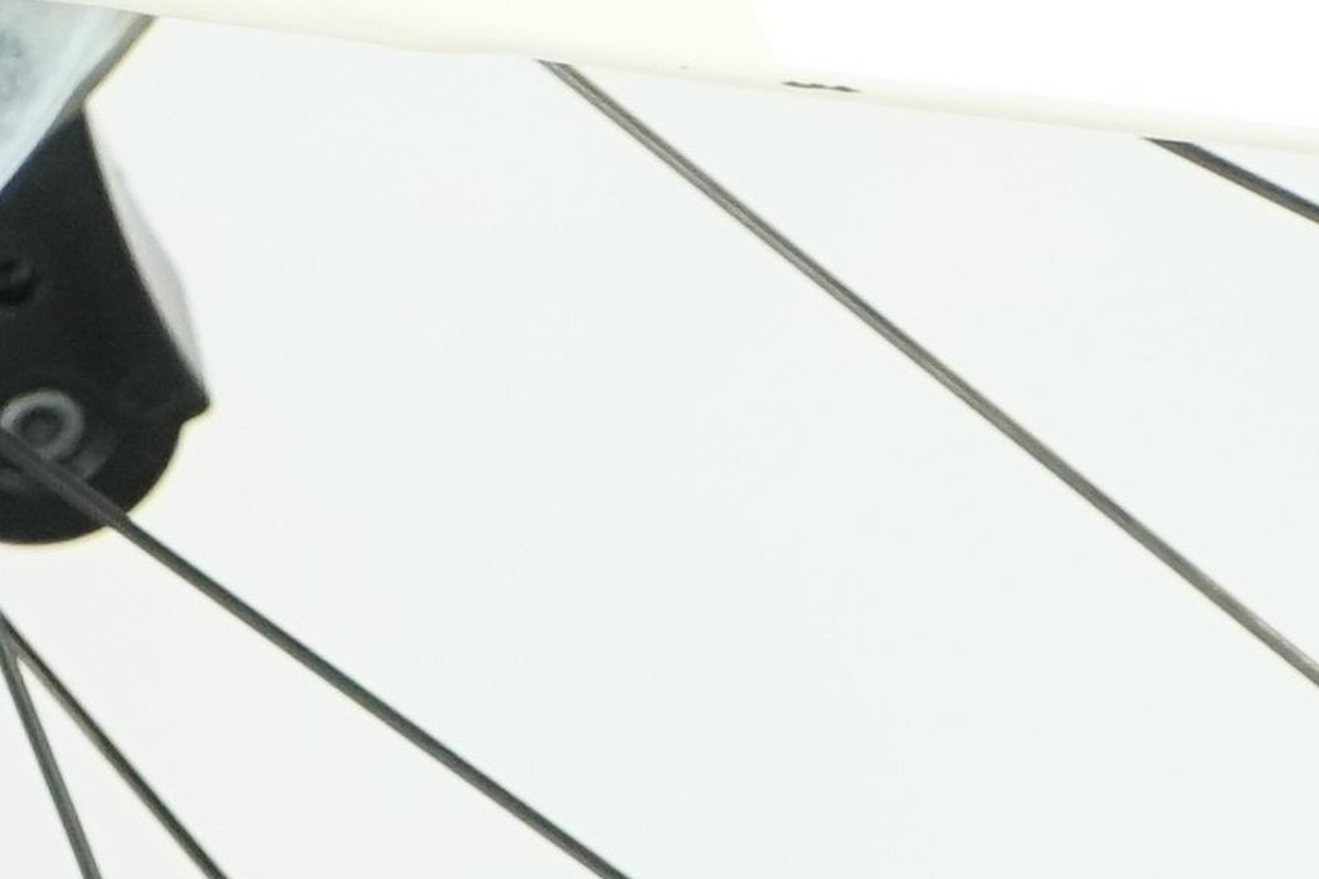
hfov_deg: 4.4
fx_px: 17182
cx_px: 2347
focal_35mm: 469
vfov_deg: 2.9
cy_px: -62
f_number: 6.3
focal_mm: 68
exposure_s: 1/200
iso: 2000
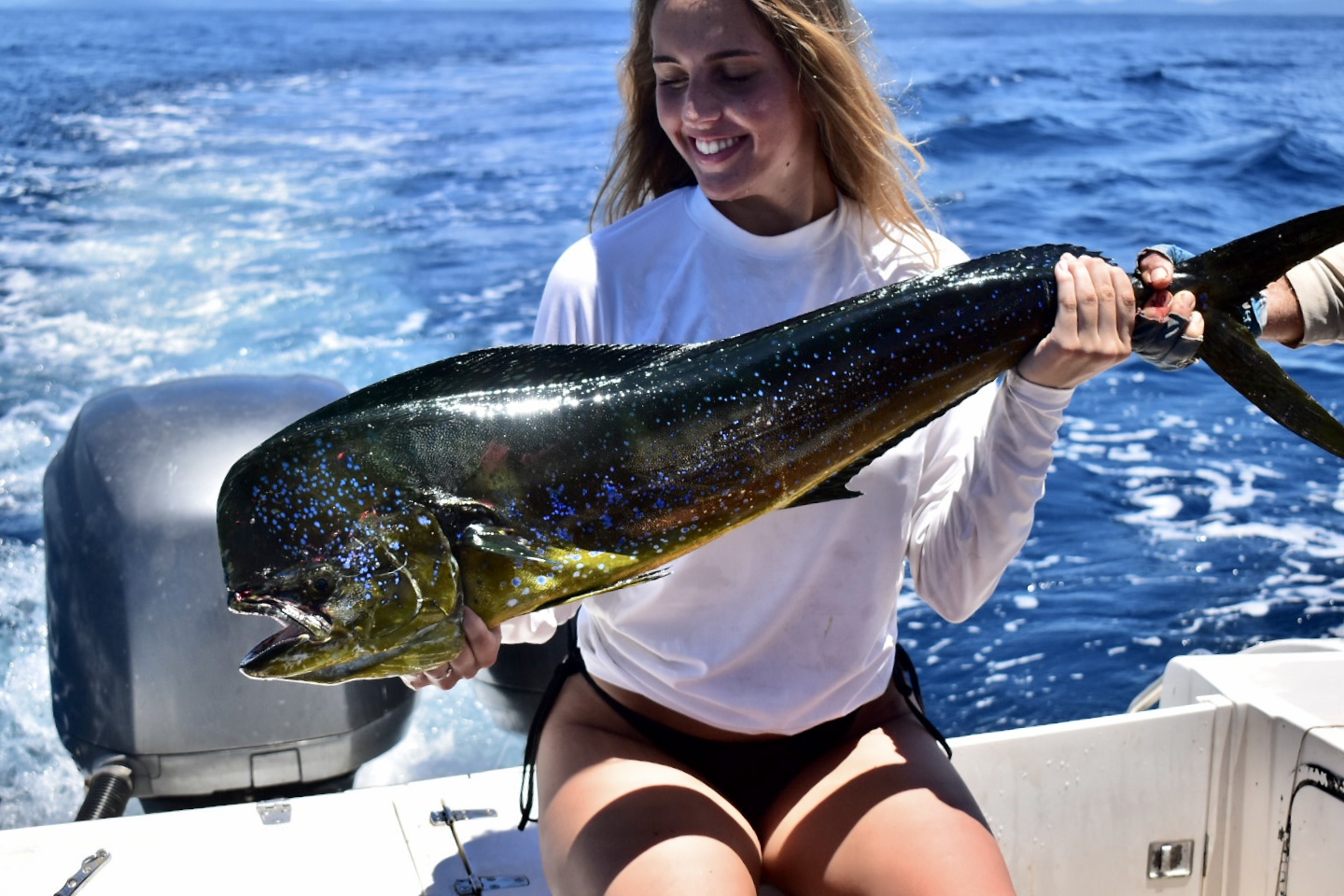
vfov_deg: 28.9
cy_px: 448
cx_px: 672
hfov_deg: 42.3
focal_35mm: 46
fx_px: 1736
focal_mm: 31
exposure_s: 1/2500
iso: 400
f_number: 4.2
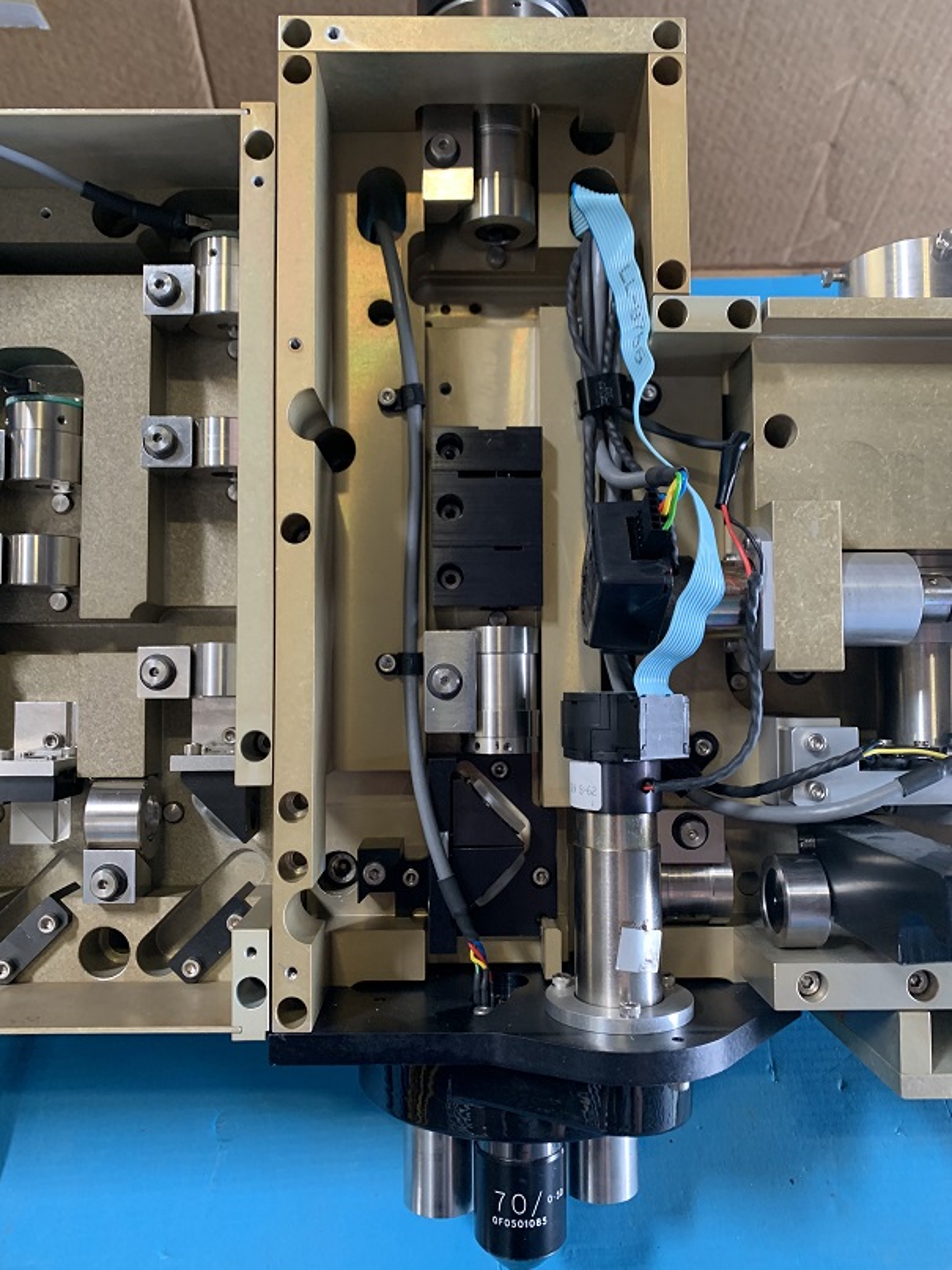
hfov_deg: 53.1
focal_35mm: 26
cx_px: 476
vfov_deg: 67.3
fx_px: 954
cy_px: 635
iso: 200
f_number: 1.8
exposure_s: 1/60
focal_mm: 4.25
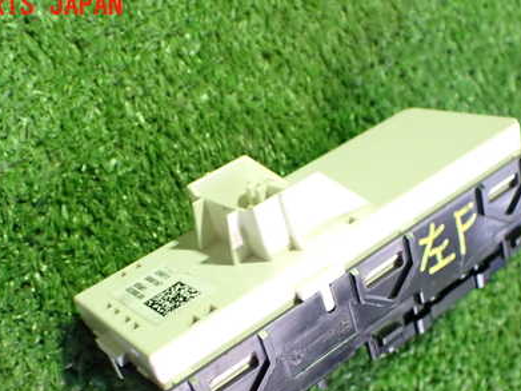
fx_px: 692
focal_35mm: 46
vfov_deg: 31.0
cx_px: 280
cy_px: 290
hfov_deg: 41.2
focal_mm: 5.4
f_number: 2.3
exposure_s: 1/30
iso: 800
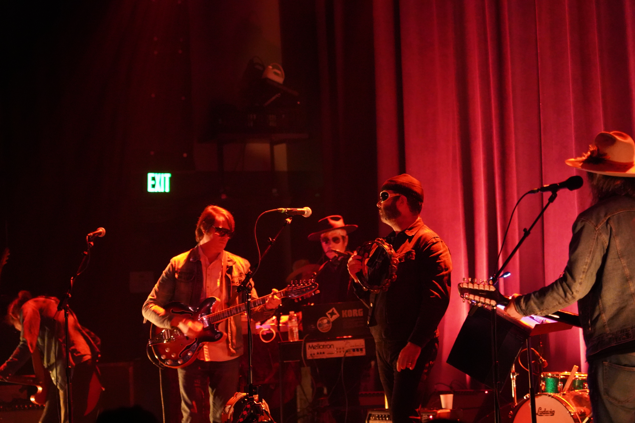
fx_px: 1852
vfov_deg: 13.0
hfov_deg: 19.5
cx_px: 318
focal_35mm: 105
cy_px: 212
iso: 12800
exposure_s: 1/40
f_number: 4
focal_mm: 105
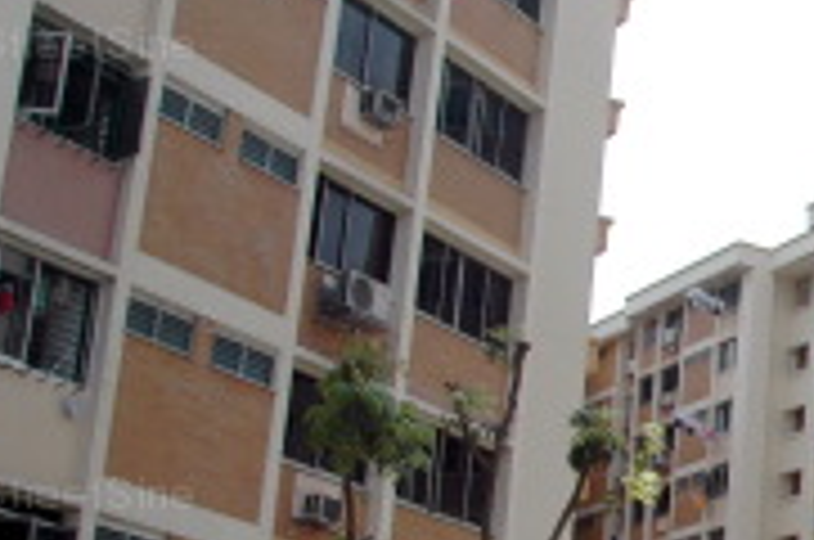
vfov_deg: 14.9
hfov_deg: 19.8
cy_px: 394
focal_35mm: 91
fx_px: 2054
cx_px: 1169
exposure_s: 1/500
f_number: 9
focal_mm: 20
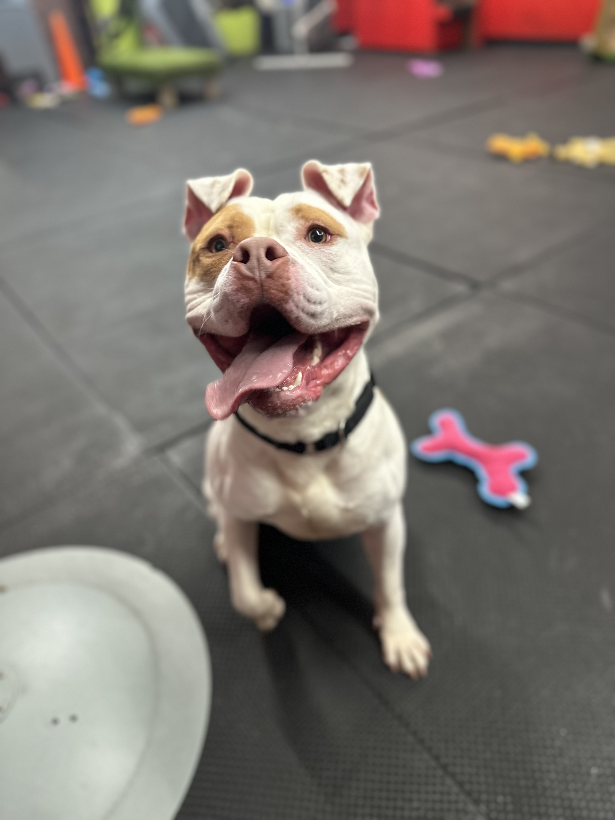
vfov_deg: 71.6
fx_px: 569
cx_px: 308
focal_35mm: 24
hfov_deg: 56.8
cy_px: 410
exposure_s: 1/60
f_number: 1.78
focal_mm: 6.86
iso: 320
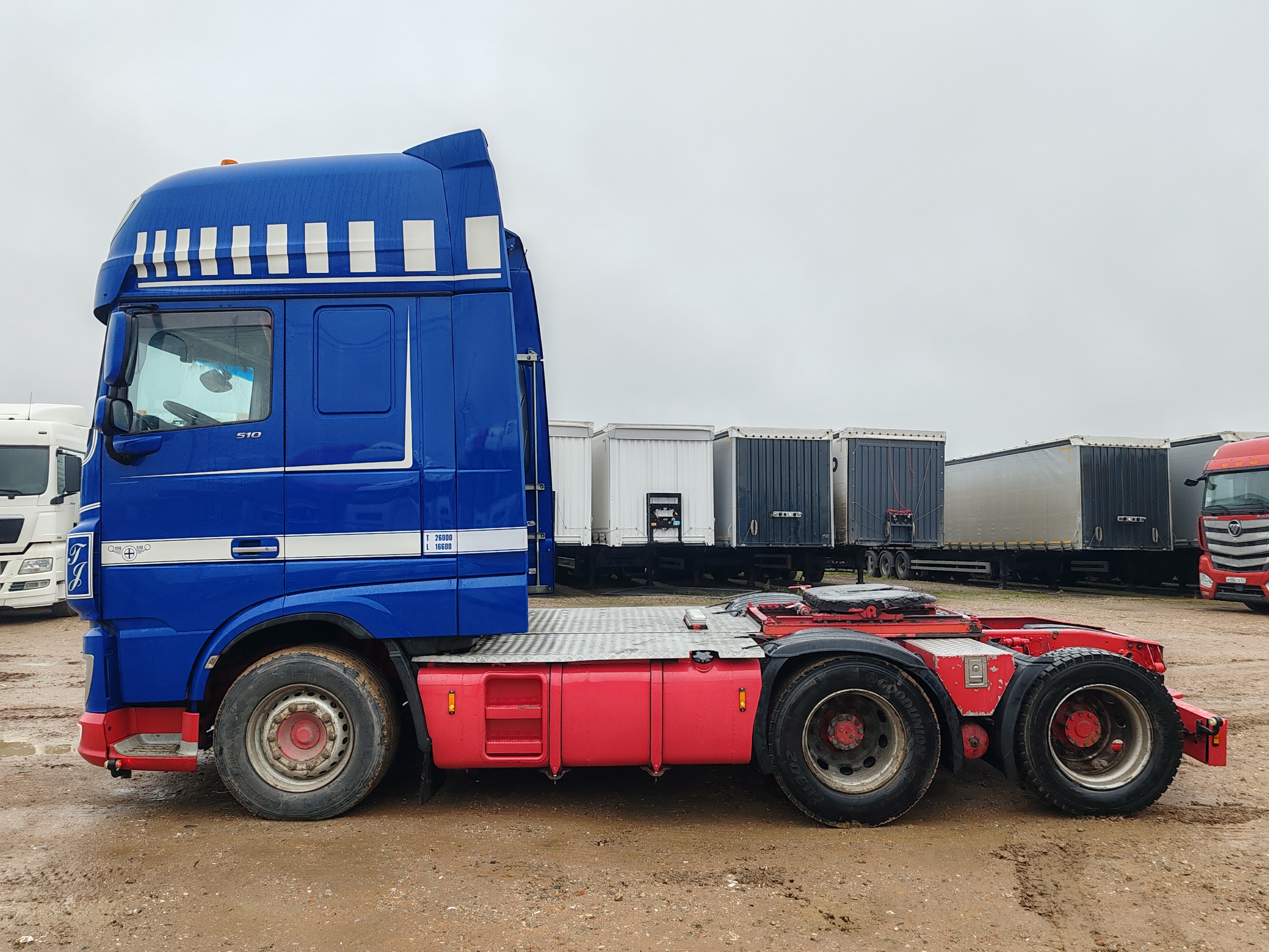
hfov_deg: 65.3
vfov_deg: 51.4
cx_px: 634
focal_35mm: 27
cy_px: 476
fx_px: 990
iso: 50
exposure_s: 1/100
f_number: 1.9
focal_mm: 6.12
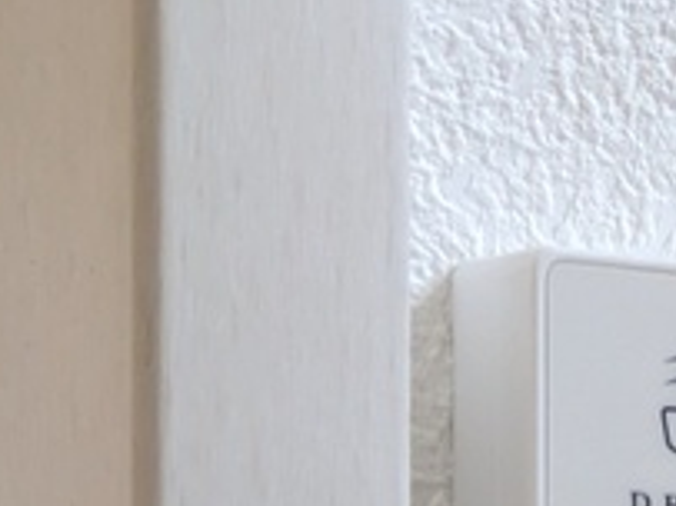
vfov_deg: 6.0
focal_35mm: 241
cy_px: 1082
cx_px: 1122
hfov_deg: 8.0
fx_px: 4704
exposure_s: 1/120
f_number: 1.89
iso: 129
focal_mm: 5.43
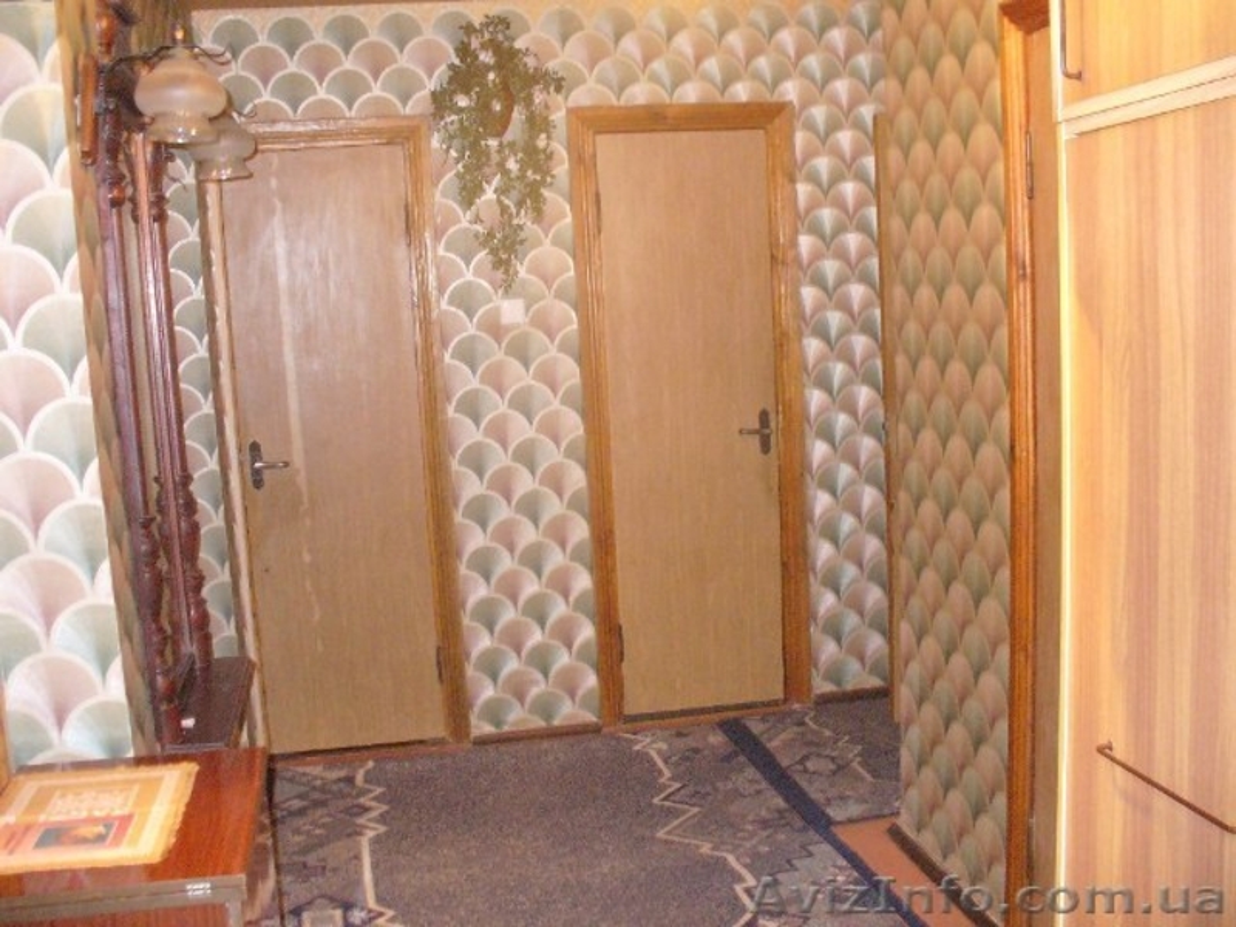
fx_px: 1321
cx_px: 618
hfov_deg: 50.1
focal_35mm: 37
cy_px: 464
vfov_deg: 38.7
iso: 400
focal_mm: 6.1
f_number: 2.8
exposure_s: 1/8
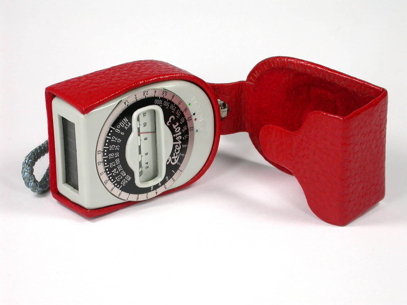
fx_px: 1658
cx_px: 204
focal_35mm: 141
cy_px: 152
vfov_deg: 10.5
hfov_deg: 14.0
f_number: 4.8
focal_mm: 29.3
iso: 100
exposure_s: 1/122
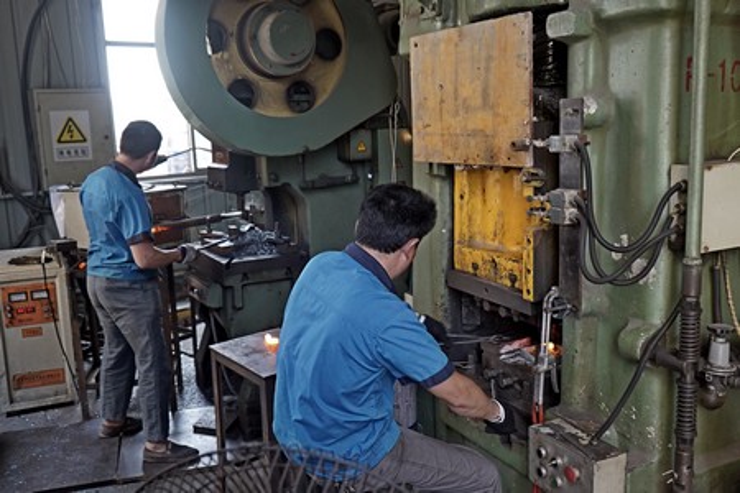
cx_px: 370
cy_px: 246
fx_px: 596
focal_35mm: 29
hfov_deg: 63.7
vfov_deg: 45.0
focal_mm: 29
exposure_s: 1/160
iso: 800
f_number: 4
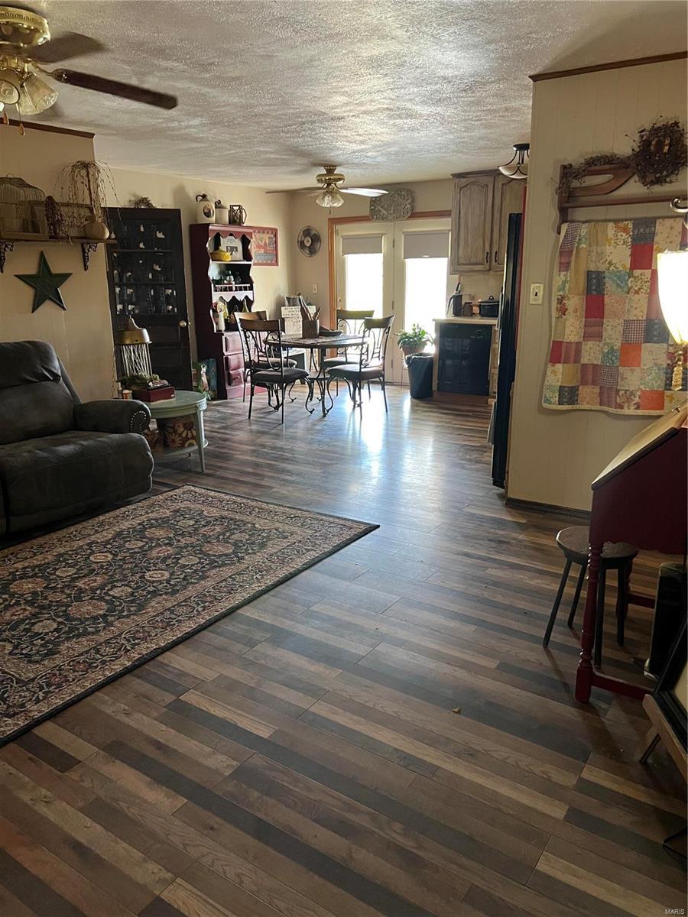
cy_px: 458
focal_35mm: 26
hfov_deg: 53.1
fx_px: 689
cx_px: 344
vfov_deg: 67.3
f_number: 1.5
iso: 320
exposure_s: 1/60
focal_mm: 5.7
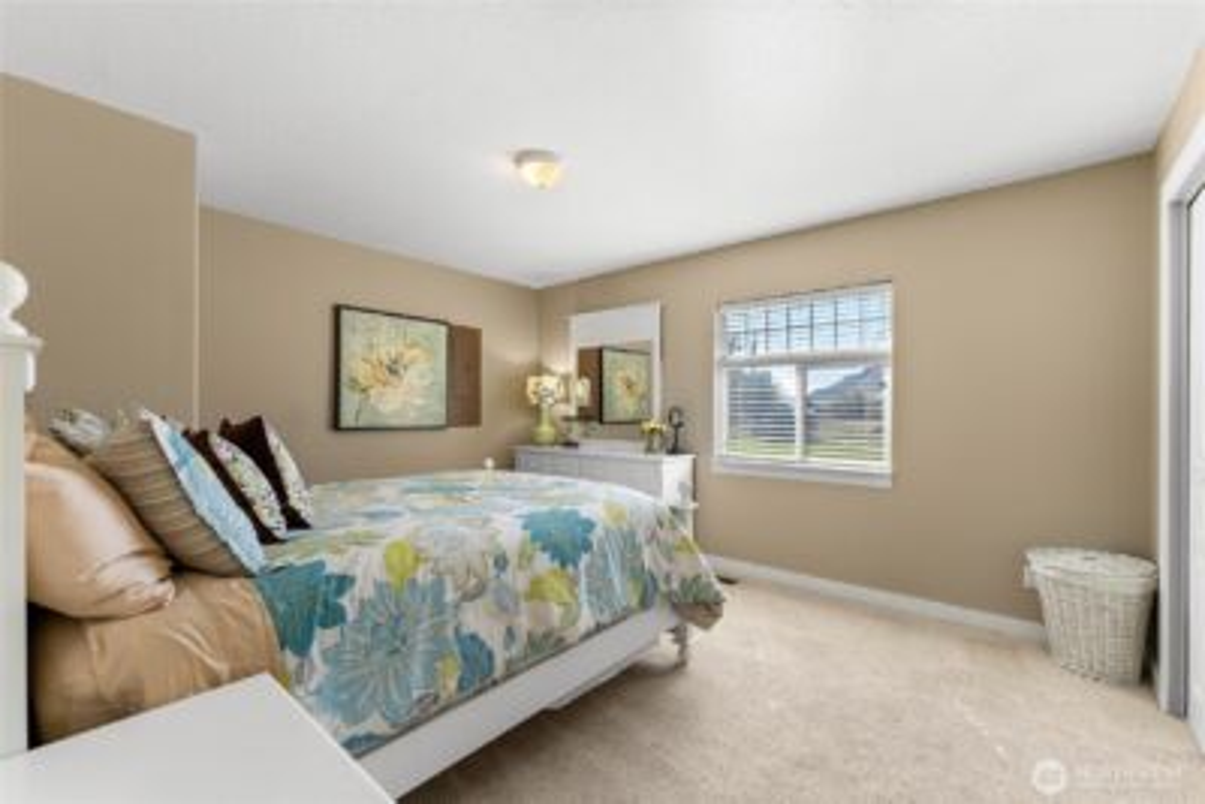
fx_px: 499
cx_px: 602
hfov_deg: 100.7
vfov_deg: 77.7
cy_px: 402
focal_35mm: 15
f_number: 4.5
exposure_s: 1/125
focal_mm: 14.9
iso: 400
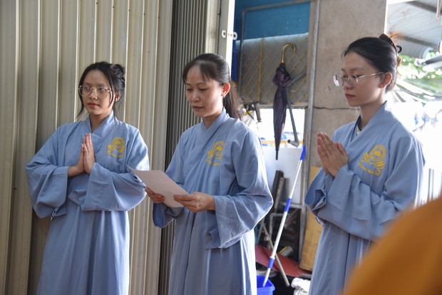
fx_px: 614
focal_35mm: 50
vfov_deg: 27.0
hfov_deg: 39.6
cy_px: 148
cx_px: 221
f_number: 4
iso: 450
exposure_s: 1/60
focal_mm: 50
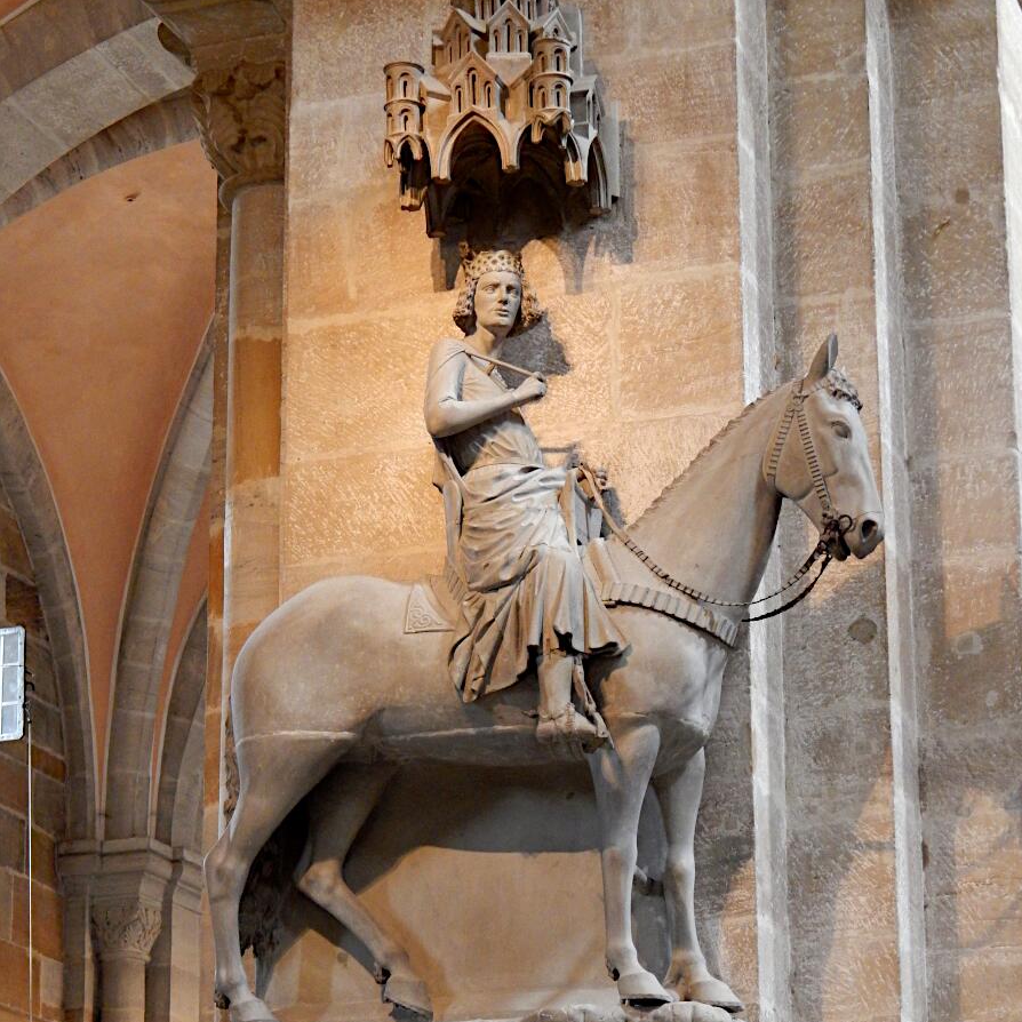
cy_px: 664
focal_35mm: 102
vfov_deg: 17.0
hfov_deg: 17.1
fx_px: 3407
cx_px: 513
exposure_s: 1/15
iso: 450
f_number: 4.3
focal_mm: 15.3
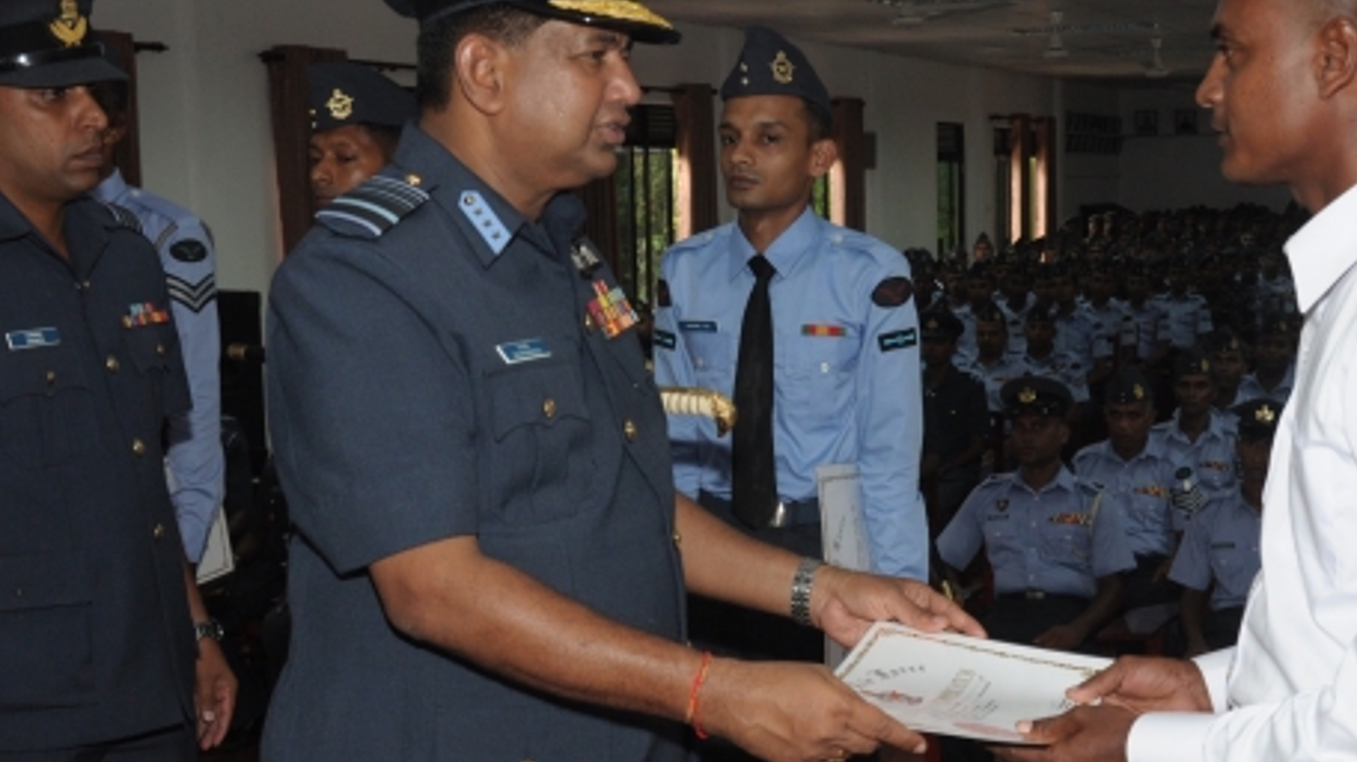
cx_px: 774
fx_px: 1906
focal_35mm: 53
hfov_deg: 39.1
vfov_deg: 22.5
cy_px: 494
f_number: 6.3
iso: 640
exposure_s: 1/80
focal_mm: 22
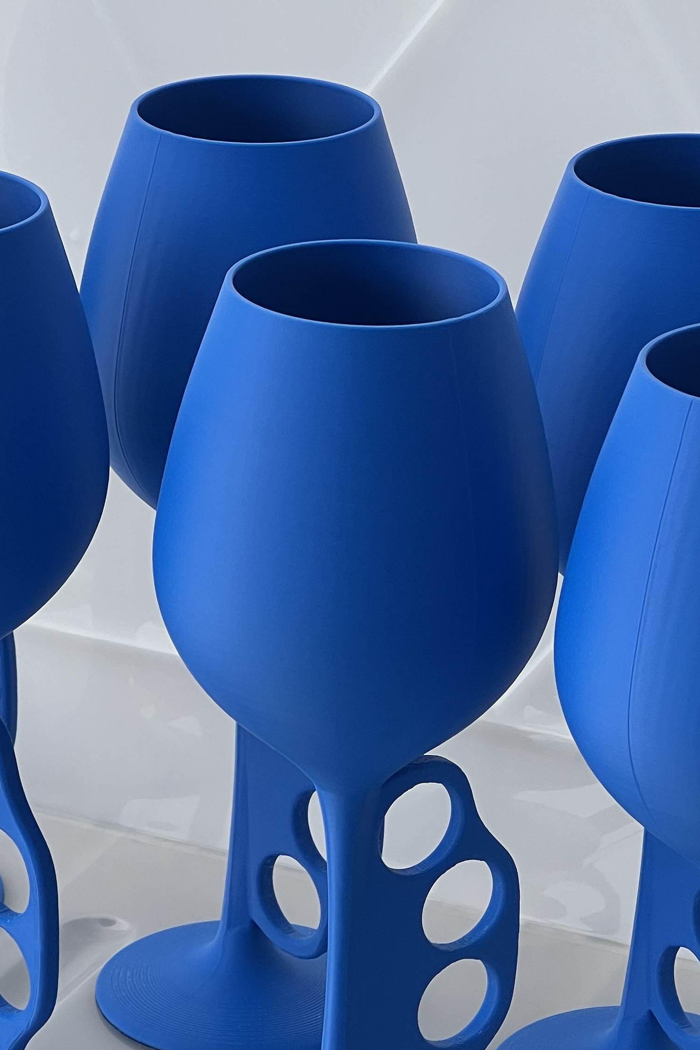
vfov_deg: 14.3
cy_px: 817
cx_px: 169
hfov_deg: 9.6
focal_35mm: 143
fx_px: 4171
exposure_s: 1/330
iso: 32
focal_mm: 9
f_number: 2.8
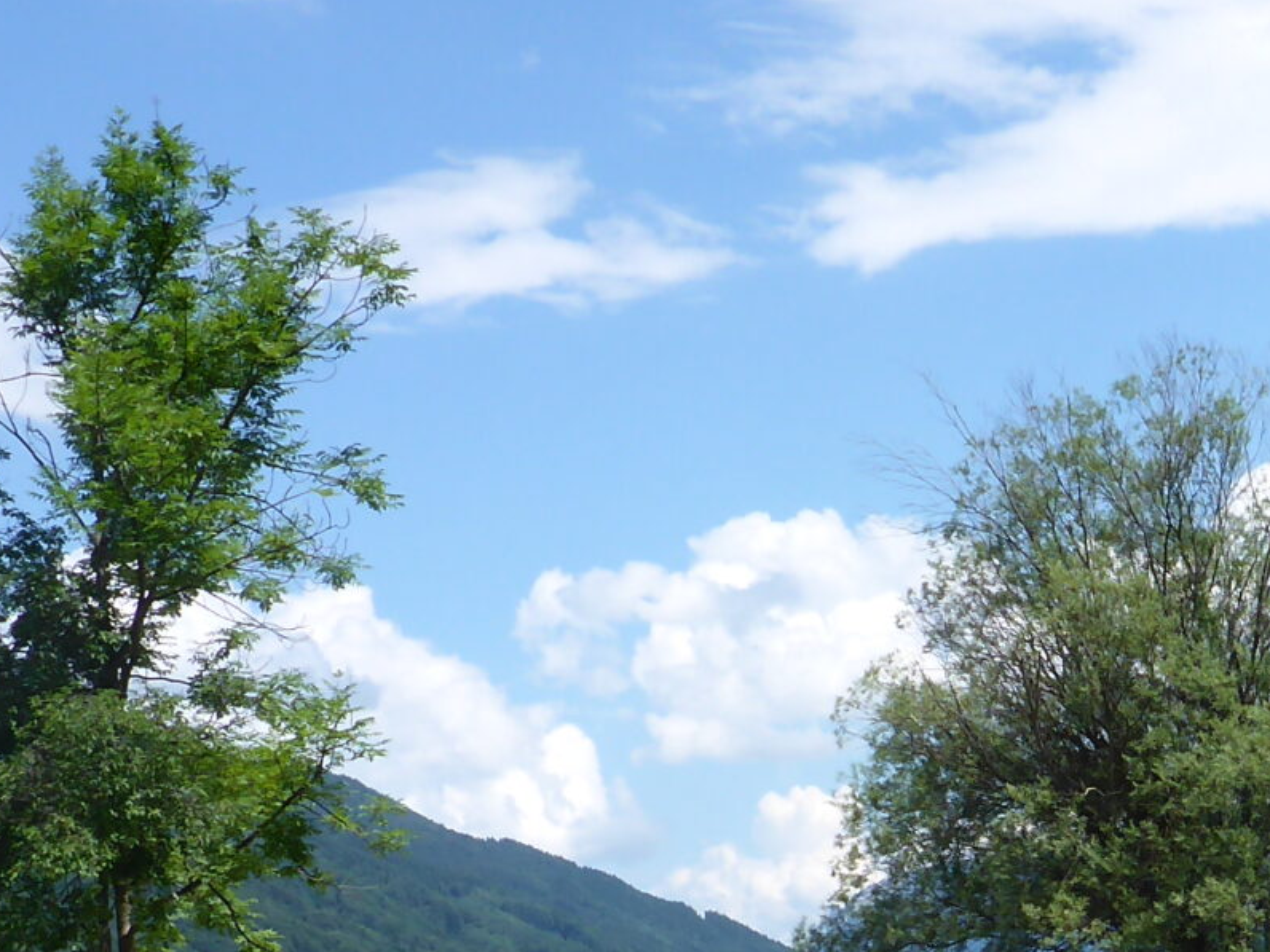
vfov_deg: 15.9
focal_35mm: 90
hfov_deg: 21.2
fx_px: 3302
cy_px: 1056
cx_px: 1179
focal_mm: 4.9
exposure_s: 1/800
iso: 100
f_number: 3.3
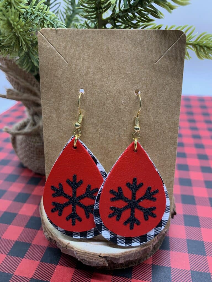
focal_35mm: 26
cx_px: 106
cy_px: 141
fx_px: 212
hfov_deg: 53.1
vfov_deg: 67.3
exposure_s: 1/74
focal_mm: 4.25
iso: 100
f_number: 1.8
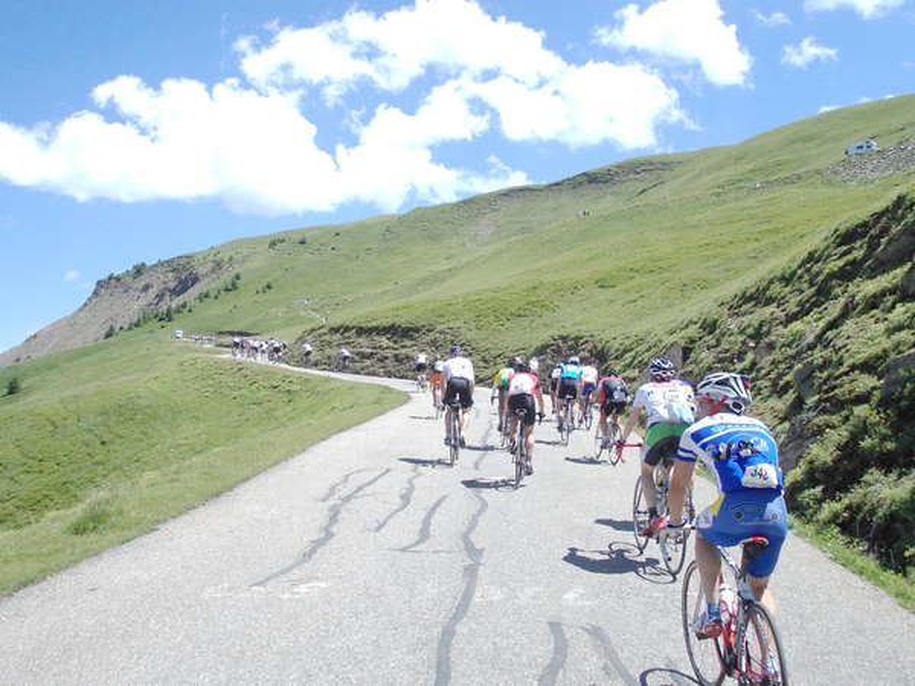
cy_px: 343
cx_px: 458
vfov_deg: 37.7
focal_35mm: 38
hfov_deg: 49.0
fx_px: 1004
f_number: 6.2
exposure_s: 1/320
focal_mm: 5.3
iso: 80
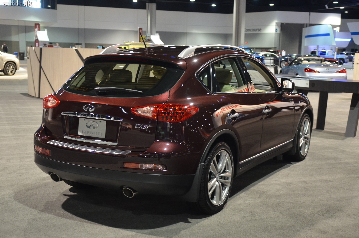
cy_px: 119
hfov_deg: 41.2
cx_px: 180
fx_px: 478
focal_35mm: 48
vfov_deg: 28.0
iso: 1600
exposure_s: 1/25
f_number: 2.8
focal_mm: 32
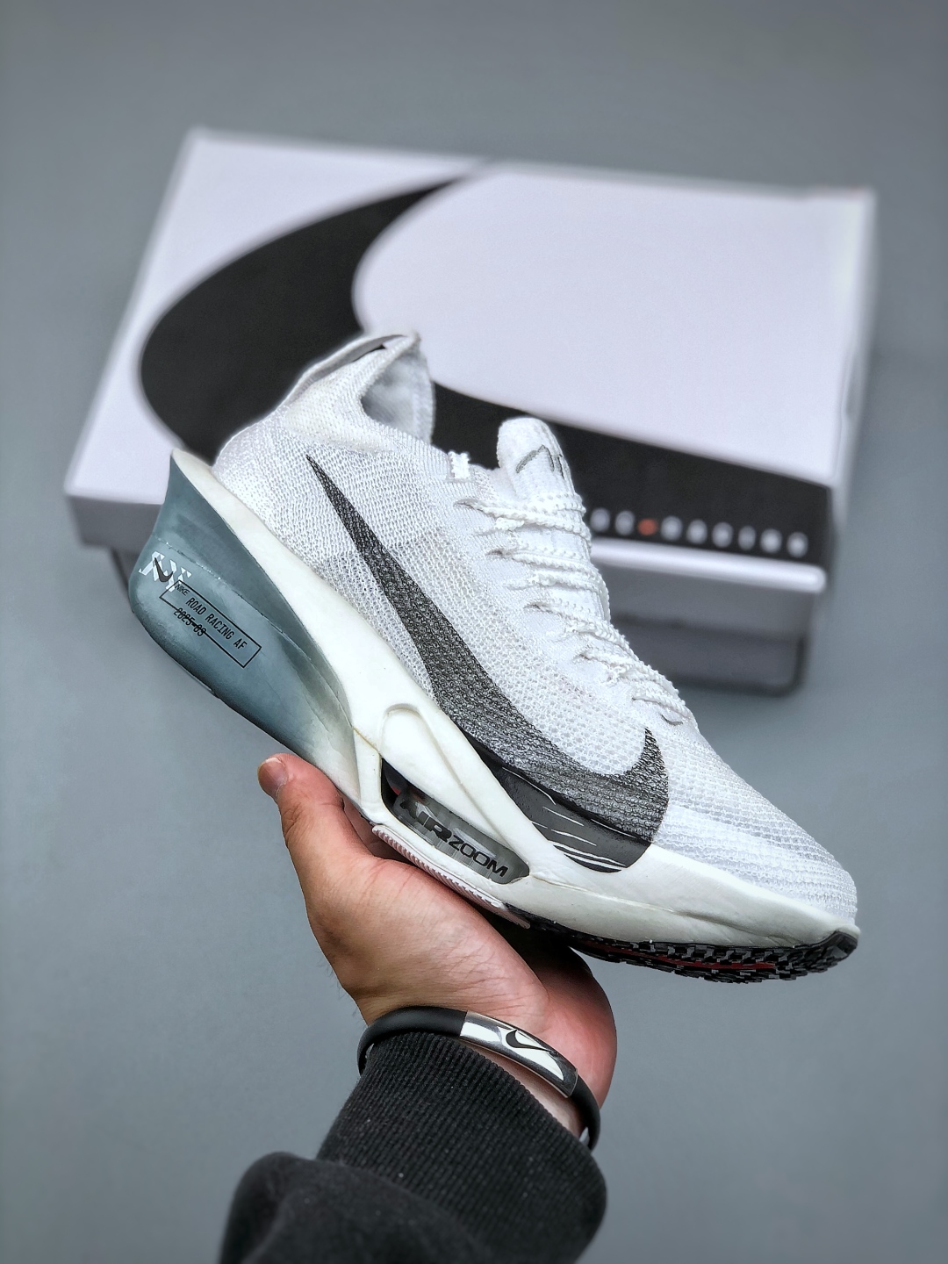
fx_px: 2081
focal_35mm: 57
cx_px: 474
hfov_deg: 25.7
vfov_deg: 33.8
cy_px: 632
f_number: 2.8
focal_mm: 6.6
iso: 25
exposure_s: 1/100
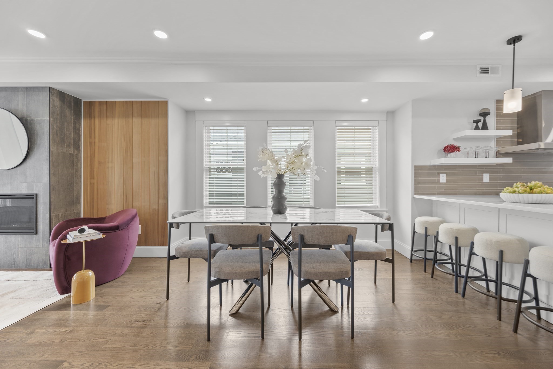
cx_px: 276
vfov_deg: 81.2
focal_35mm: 14
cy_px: 184
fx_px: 215
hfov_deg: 104.3
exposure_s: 1/13
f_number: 5.6
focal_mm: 14
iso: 100
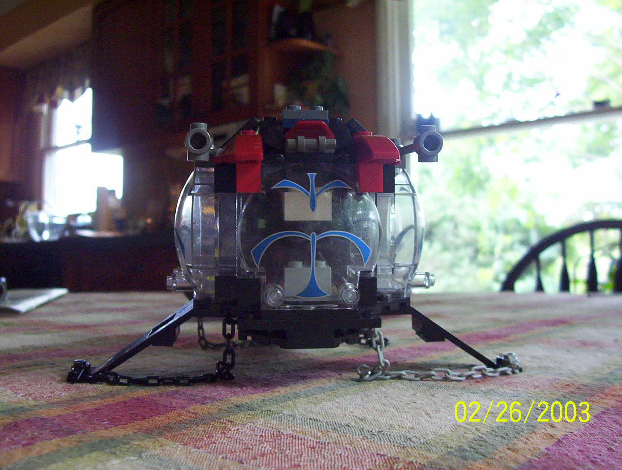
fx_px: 774
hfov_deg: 43.8
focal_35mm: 43
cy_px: 235
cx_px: 311
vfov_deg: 33.7
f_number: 2.73
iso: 200
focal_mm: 5.77
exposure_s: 1/44.2
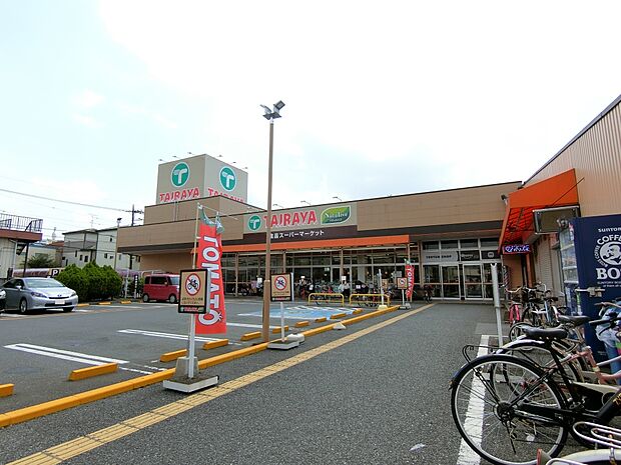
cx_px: 310
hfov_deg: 84.7
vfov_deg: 68.7
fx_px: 341
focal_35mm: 19
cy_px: 232
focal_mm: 4.06
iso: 80
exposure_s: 1/1250
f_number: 2.7
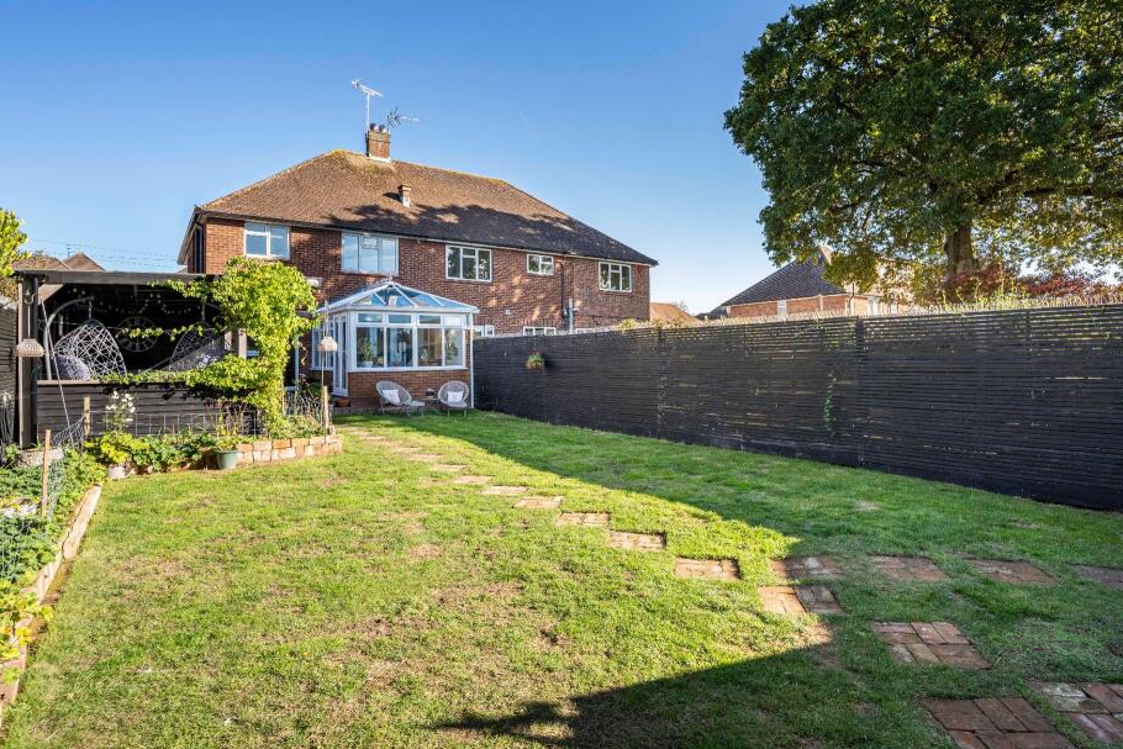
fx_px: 562
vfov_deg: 67.3
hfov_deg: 89.9
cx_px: 589
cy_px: 342
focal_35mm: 18
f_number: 9
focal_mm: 16
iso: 400
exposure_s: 1/200
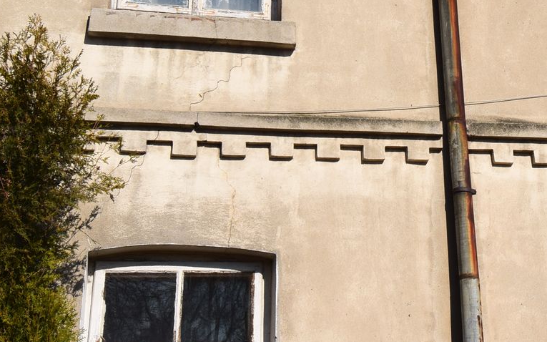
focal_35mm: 64
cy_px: 36
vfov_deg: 19.9
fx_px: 954
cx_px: 437
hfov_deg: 31.2
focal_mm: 20
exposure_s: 1/500
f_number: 11
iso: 200
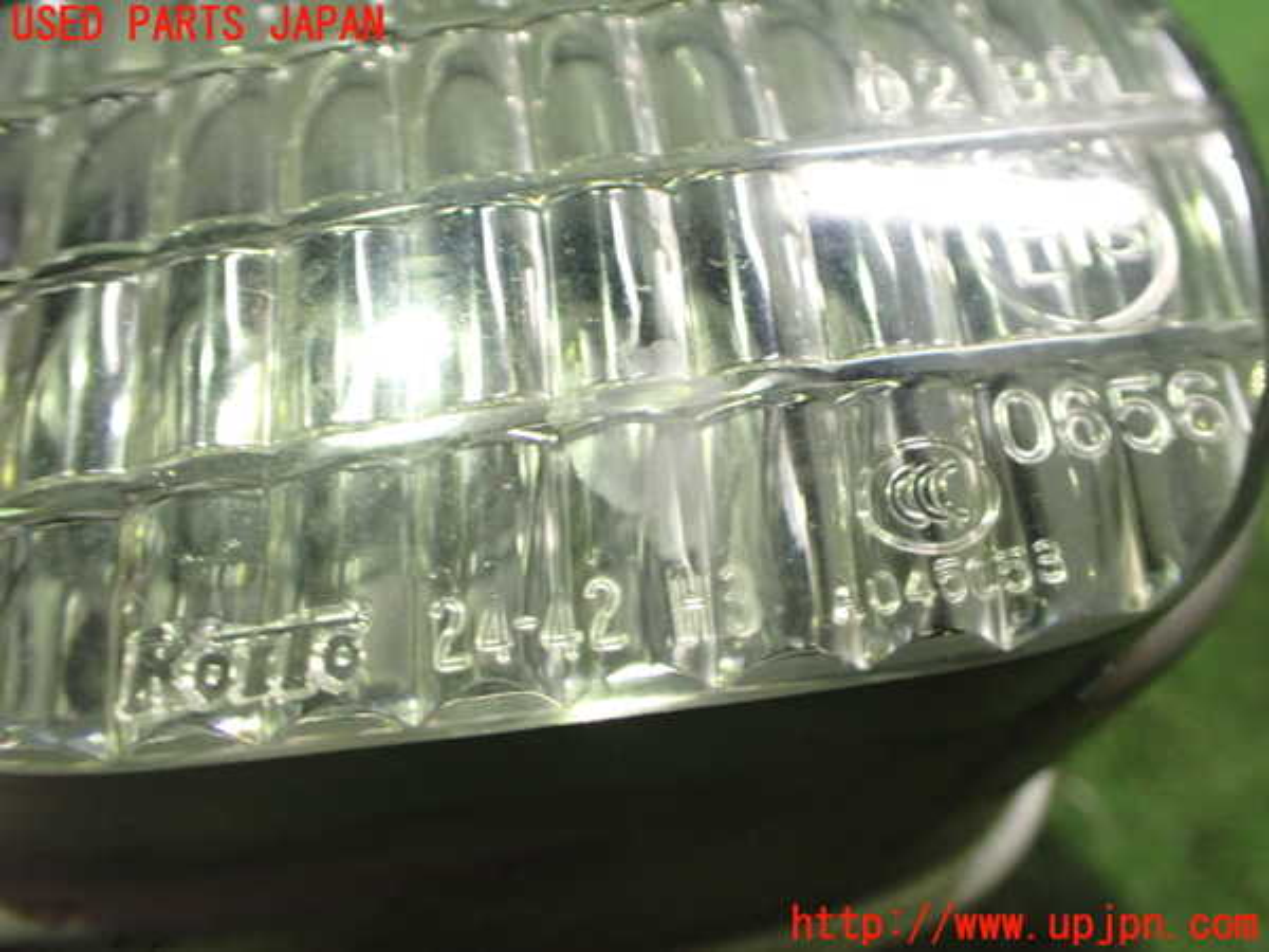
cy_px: 476
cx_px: 634
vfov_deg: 46.8
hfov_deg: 60.0
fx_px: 1100
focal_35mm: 30
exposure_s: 1/40
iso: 800
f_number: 2.3
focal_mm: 5.4
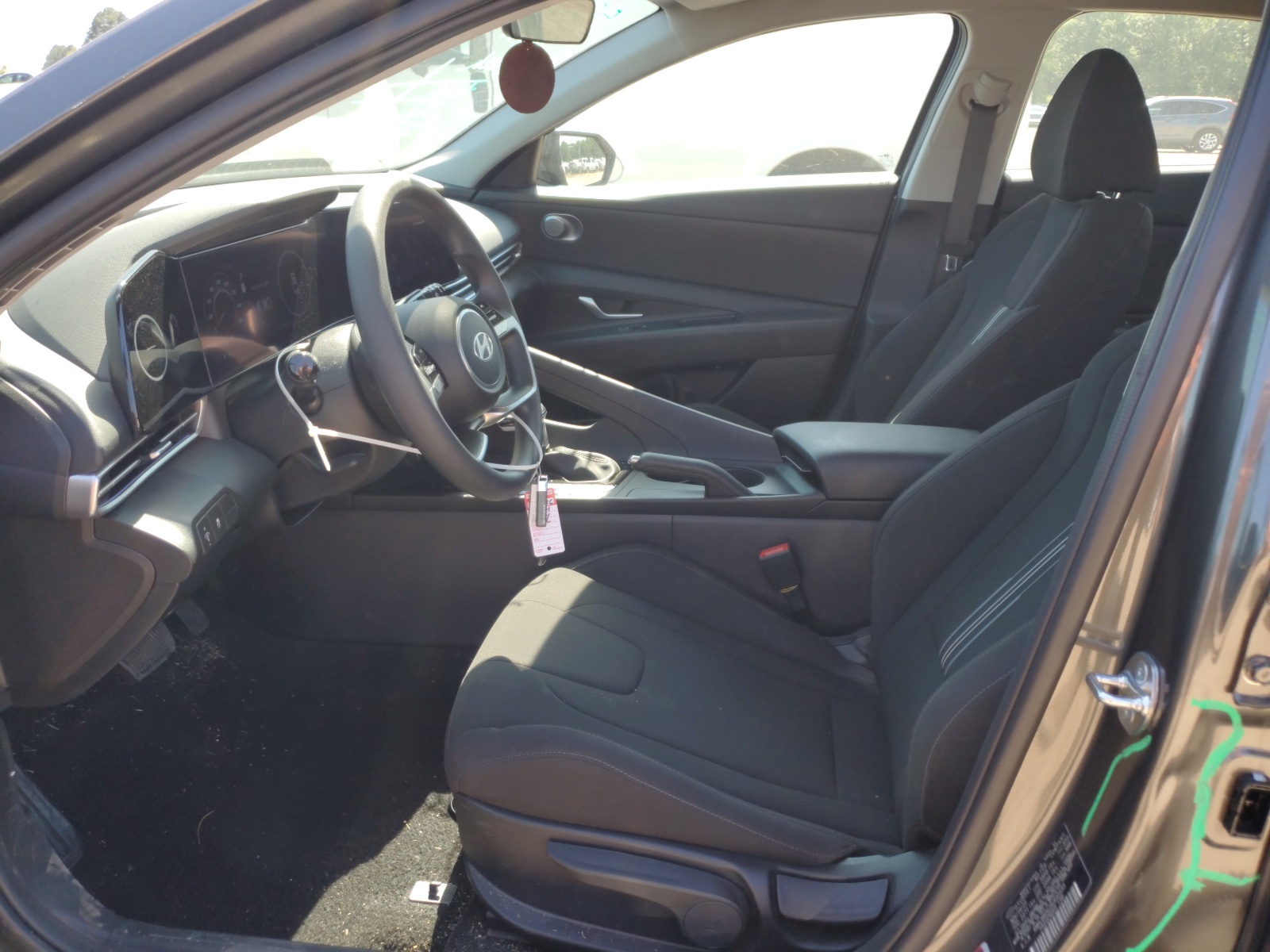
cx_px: 635
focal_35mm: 26
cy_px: 476
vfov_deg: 53.1
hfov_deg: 67.3
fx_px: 954
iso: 50
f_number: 1.5
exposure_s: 1/385
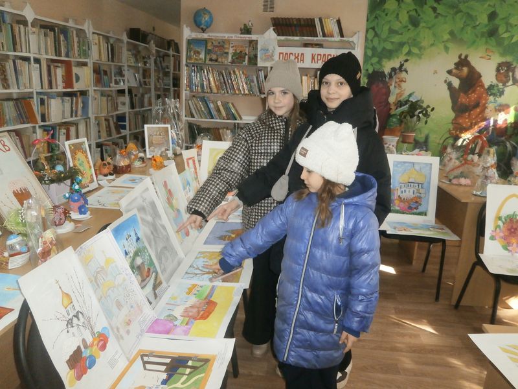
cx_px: 259
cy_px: 194
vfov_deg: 53.1
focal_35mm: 26
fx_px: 389
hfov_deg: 67.3
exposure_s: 1/250
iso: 400
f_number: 2.8
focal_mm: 4.7
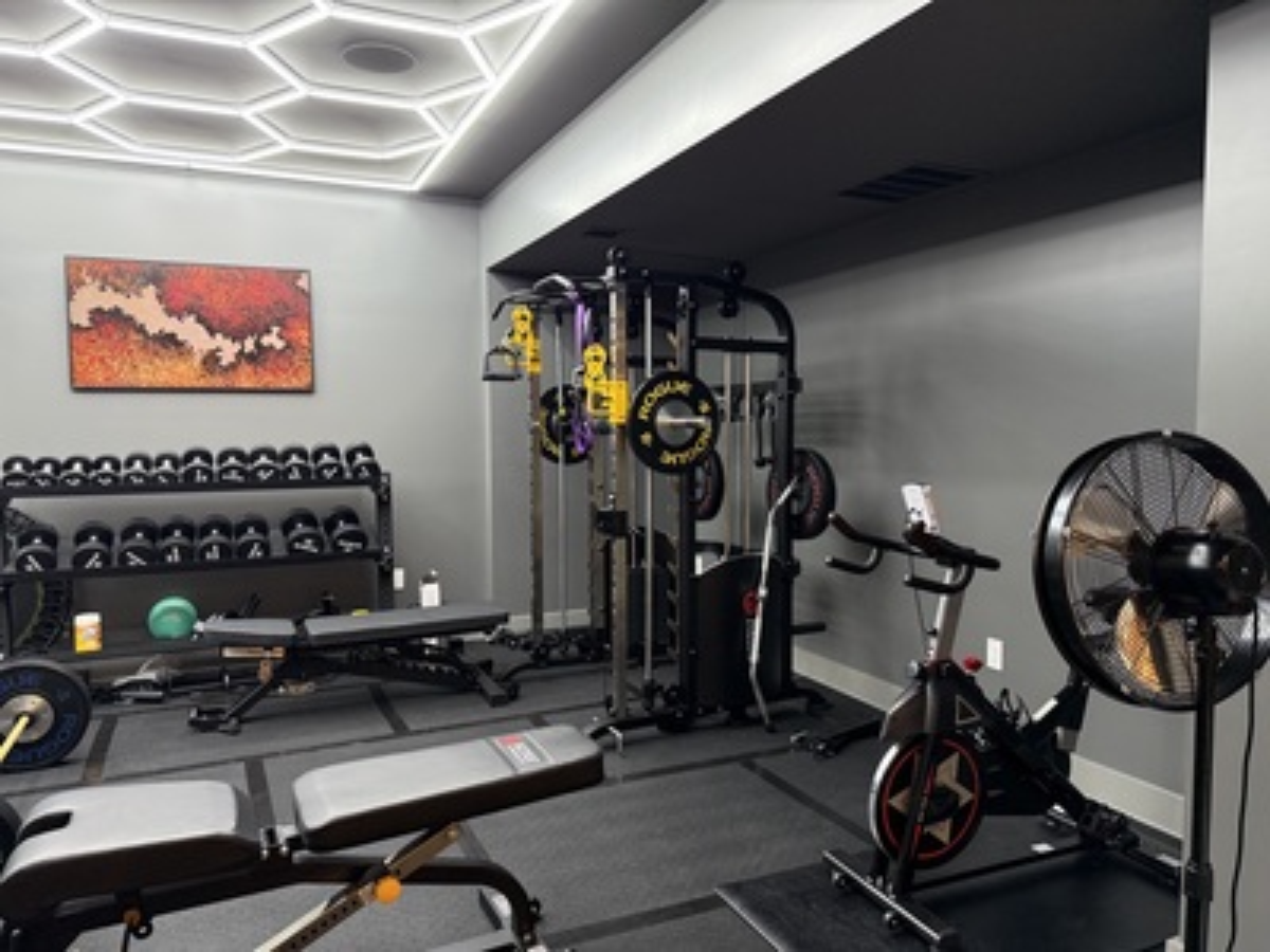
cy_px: 476
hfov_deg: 71.6
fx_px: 881
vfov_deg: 56.8
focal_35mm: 24
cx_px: 635
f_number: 1.78
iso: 200
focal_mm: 6.76
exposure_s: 1/60
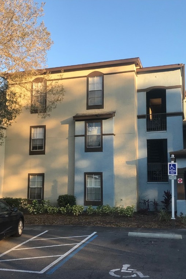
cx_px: 94
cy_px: 139
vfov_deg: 49.6
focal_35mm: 39
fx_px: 302
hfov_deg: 34.2
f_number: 1.8
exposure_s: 1/456
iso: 20
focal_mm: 3.99
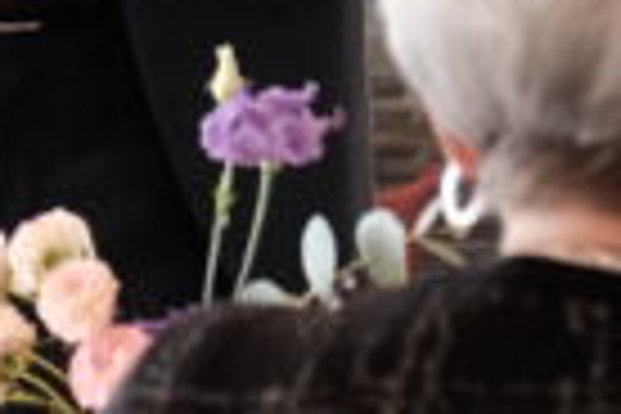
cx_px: 43
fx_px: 7969
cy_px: -502
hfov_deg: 4.5
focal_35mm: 462
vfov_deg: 3.0
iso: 1600
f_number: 4
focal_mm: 55
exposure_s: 1/80
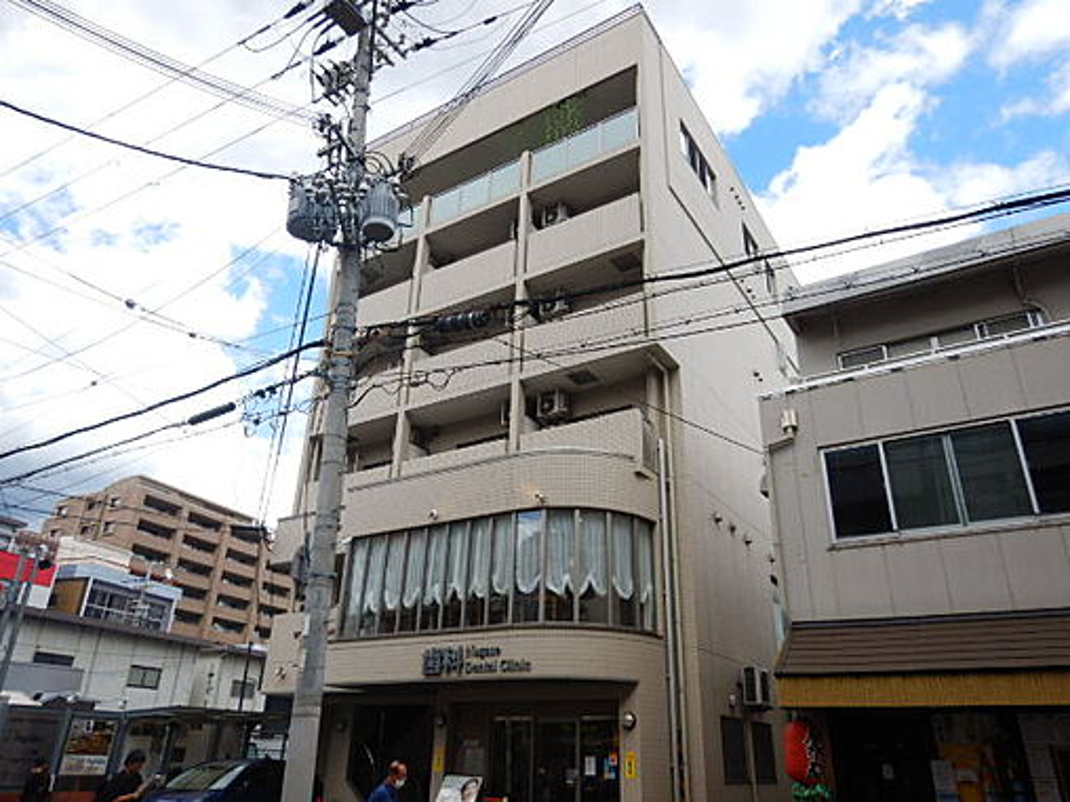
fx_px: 742
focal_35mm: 24
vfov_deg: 56.8
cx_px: 535
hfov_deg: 71.6
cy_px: 401
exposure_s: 1/1000
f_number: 2.8
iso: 125
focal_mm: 4.3
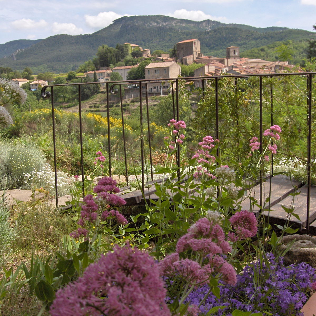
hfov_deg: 36.8
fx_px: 475
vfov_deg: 36.8
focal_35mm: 46
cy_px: 158
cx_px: 152
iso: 100
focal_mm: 8
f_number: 4.8
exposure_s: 1/524
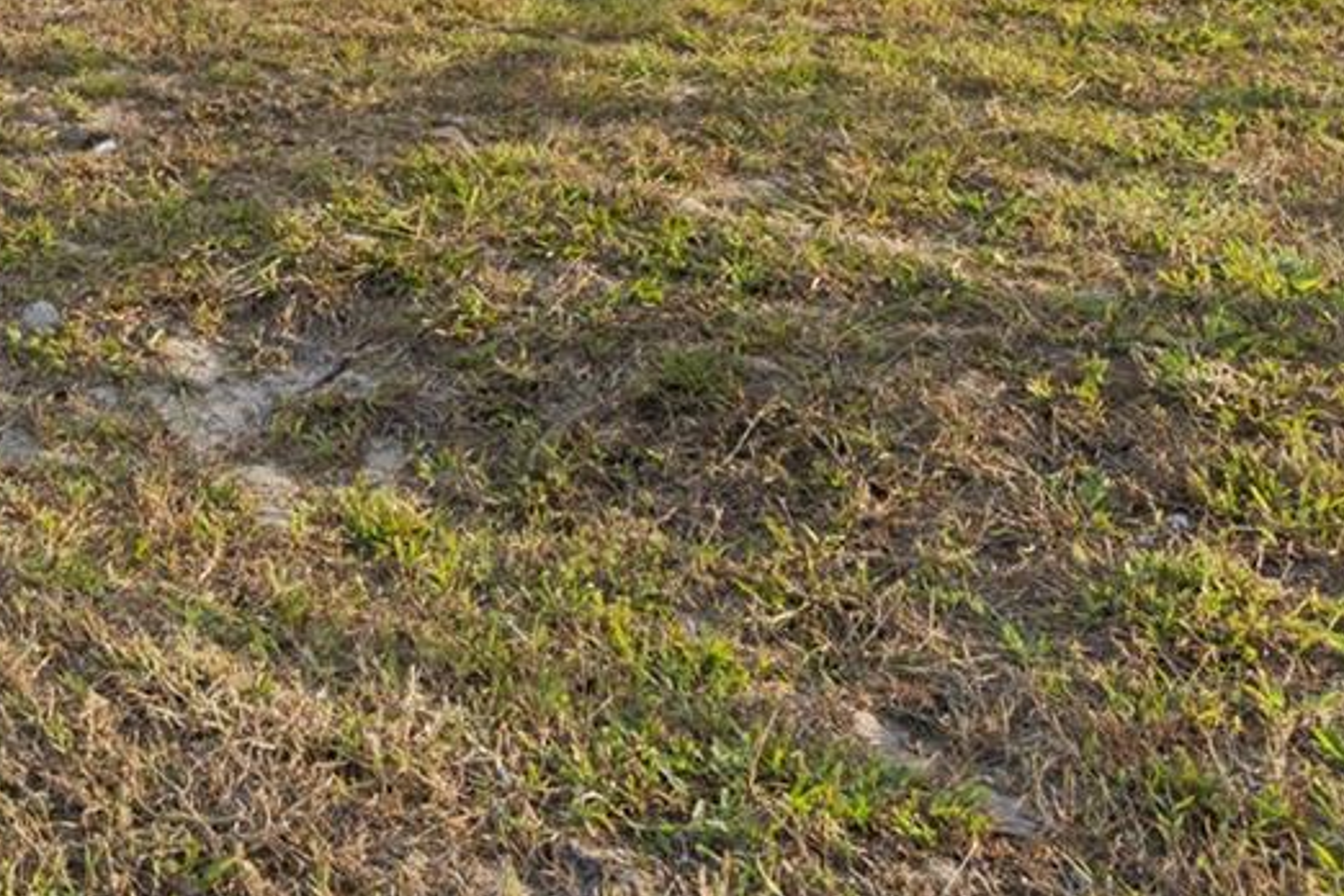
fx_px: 1717
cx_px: -162
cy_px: -448
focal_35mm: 46
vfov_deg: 23.4
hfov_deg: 35.9
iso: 100
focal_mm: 10
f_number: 8
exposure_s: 1/25
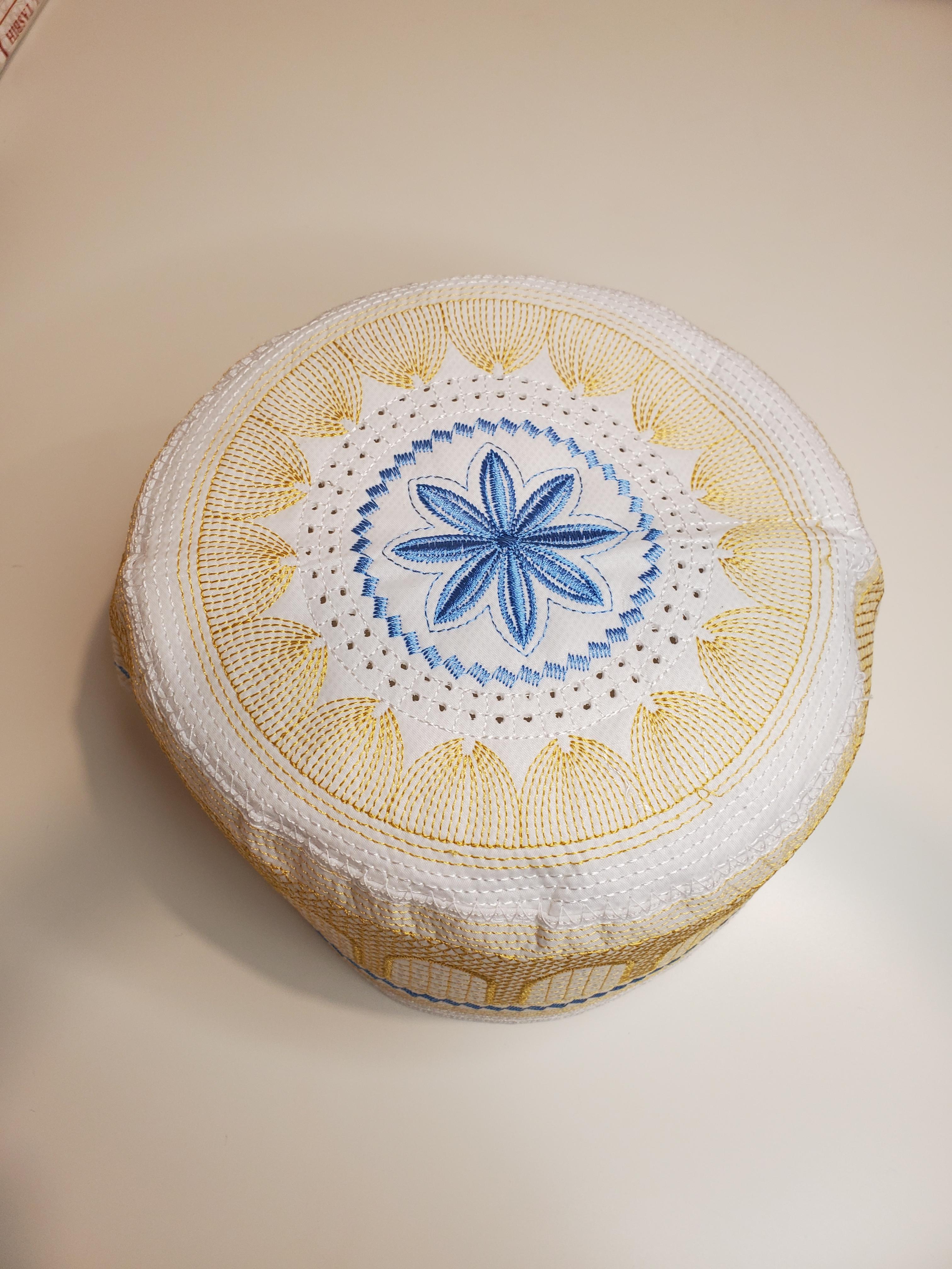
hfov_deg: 53.1
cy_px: 634
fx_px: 953
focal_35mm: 26
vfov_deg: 67.3
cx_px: 476
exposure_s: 1/120
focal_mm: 4.3
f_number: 2.4
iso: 100
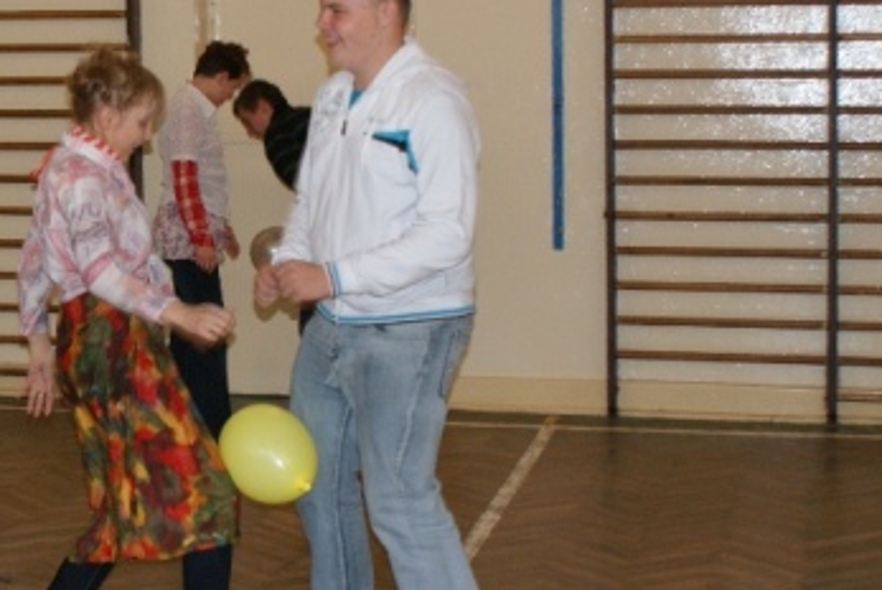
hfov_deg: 24.0
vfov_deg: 16.5
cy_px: 268
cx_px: 150
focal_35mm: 83
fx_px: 2035
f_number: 5
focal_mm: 30
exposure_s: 1/60
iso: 400
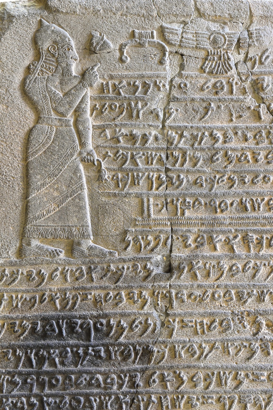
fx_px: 478
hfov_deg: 31.9
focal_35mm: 42
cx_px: 136
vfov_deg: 46.4
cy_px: 205
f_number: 7.1
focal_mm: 42
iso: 3200
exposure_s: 1/60
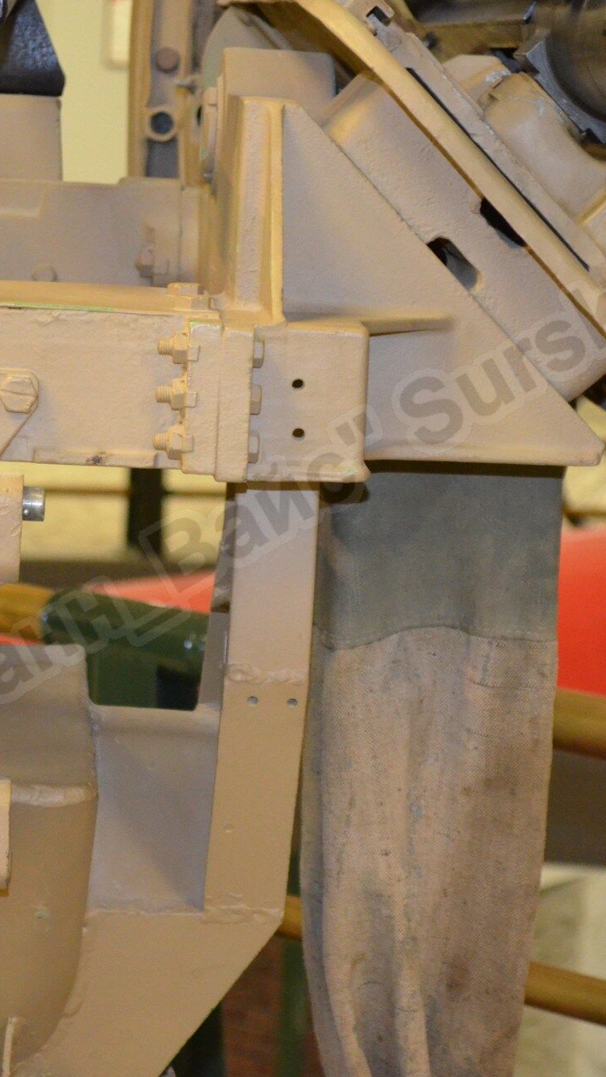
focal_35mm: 137
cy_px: 520
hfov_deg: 8.9
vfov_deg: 15.7
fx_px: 3910
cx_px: 245
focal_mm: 55
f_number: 5.6
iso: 3200
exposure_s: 1/60
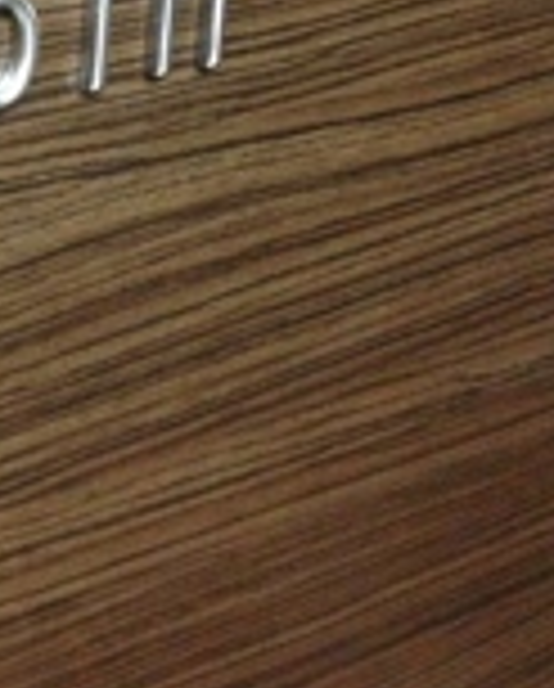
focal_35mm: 84
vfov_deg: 21.1
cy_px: -144
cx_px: -59
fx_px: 1716
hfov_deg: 17.7
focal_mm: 4.12
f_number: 2.4
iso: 400
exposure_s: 1/15
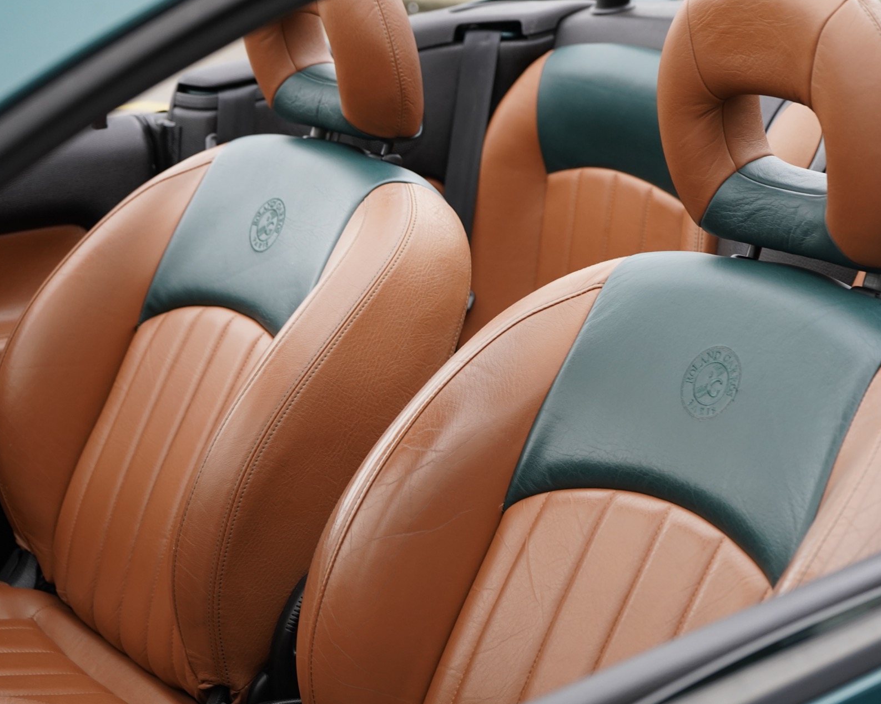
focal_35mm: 67
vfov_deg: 22.8
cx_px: 528
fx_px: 1747
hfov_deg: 28.2
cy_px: 352
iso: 1600
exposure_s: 1/160
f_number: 5
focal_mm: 59
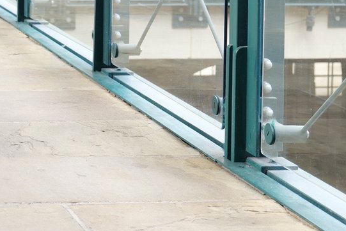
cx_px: -134
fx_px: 1365
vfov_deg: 9.5
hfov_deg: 13.8
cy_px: -85
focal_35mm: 142
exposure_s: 1/60
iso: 1250
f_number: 5.2
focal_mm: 48
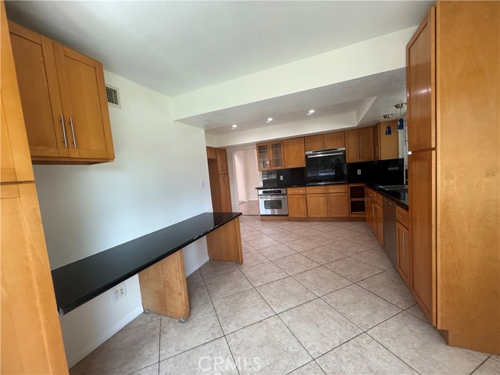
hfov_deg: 102.1
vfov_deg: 85.7
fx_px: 202
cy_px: 188
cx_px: 250
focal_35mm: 14
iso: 160
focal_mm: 2.22
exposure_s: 1/120
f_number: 2.2
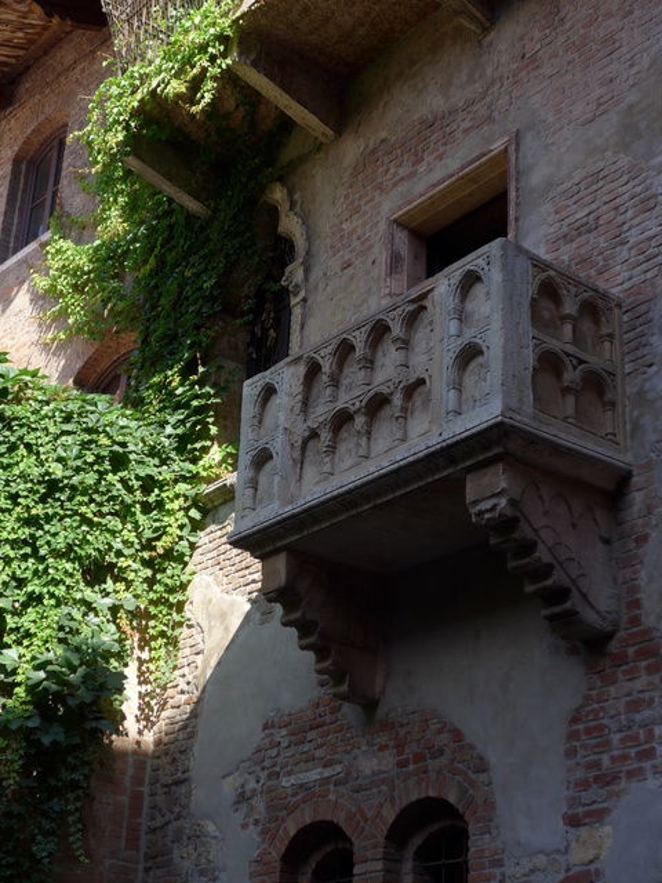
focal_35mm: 63
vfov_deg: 30.7
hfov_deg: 23.3
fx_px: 1606
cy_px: 442
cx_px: 331
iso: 80
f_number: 3.9
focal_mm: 13.4
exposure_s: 1/200
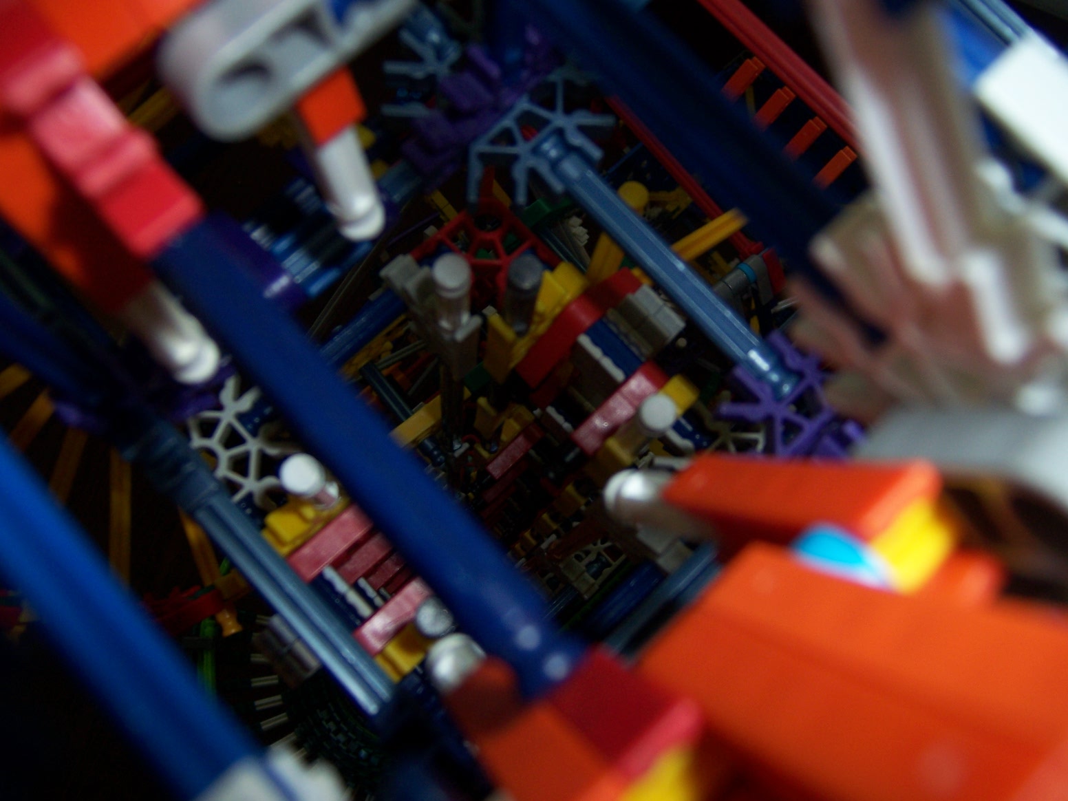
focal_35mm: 33
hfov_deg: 55.4
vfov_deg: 42.9
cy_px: 400
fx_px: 1018
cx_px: 534
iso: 80
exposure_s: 1/60
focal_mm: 5.5
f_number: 2.8
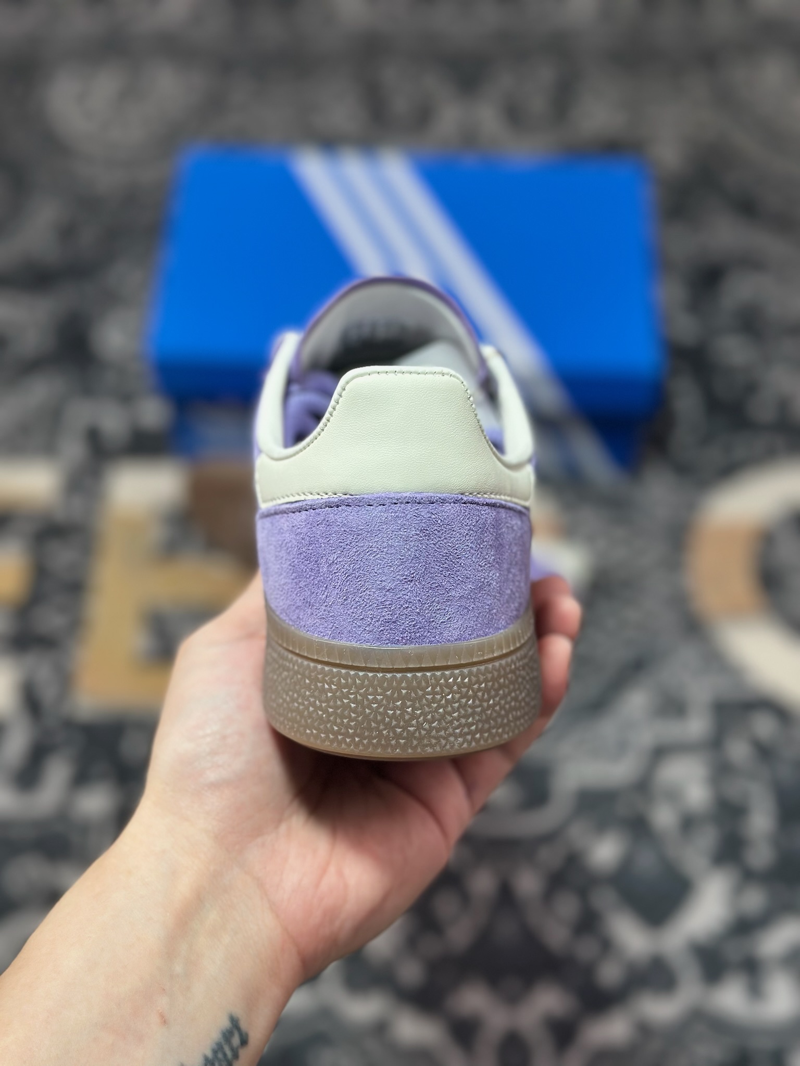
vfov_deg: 39.7
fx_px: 1479
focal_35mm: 48
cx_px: 400
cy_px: 533
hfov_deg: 30.3
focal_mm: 6.86
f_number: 1.78
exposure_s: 1/407
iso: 80
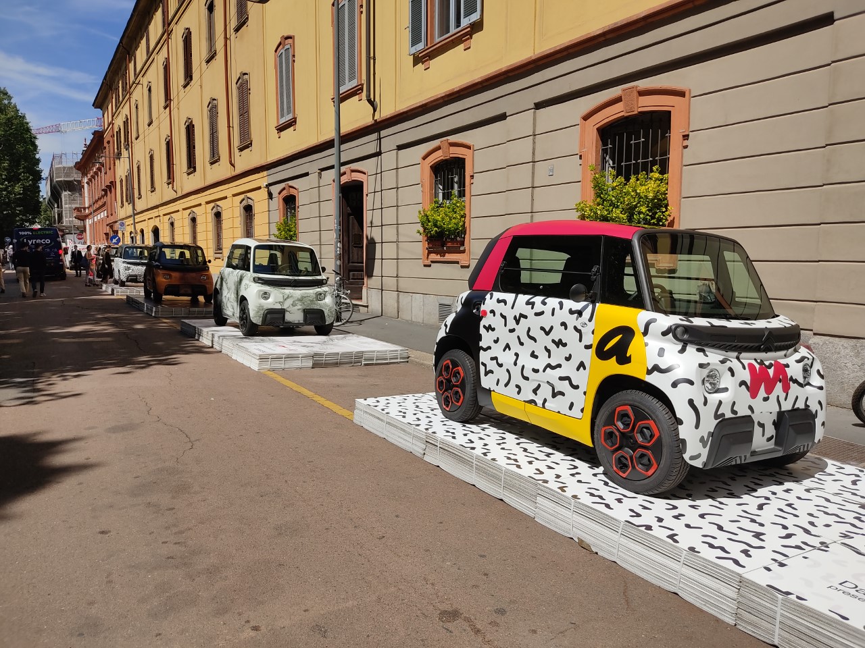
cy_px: 324
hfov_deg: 67.3
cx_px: 432
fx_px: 650
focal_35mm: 26
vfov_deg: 53.1
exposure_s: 1/2228
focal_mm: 4.74
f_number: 1.79
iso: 100
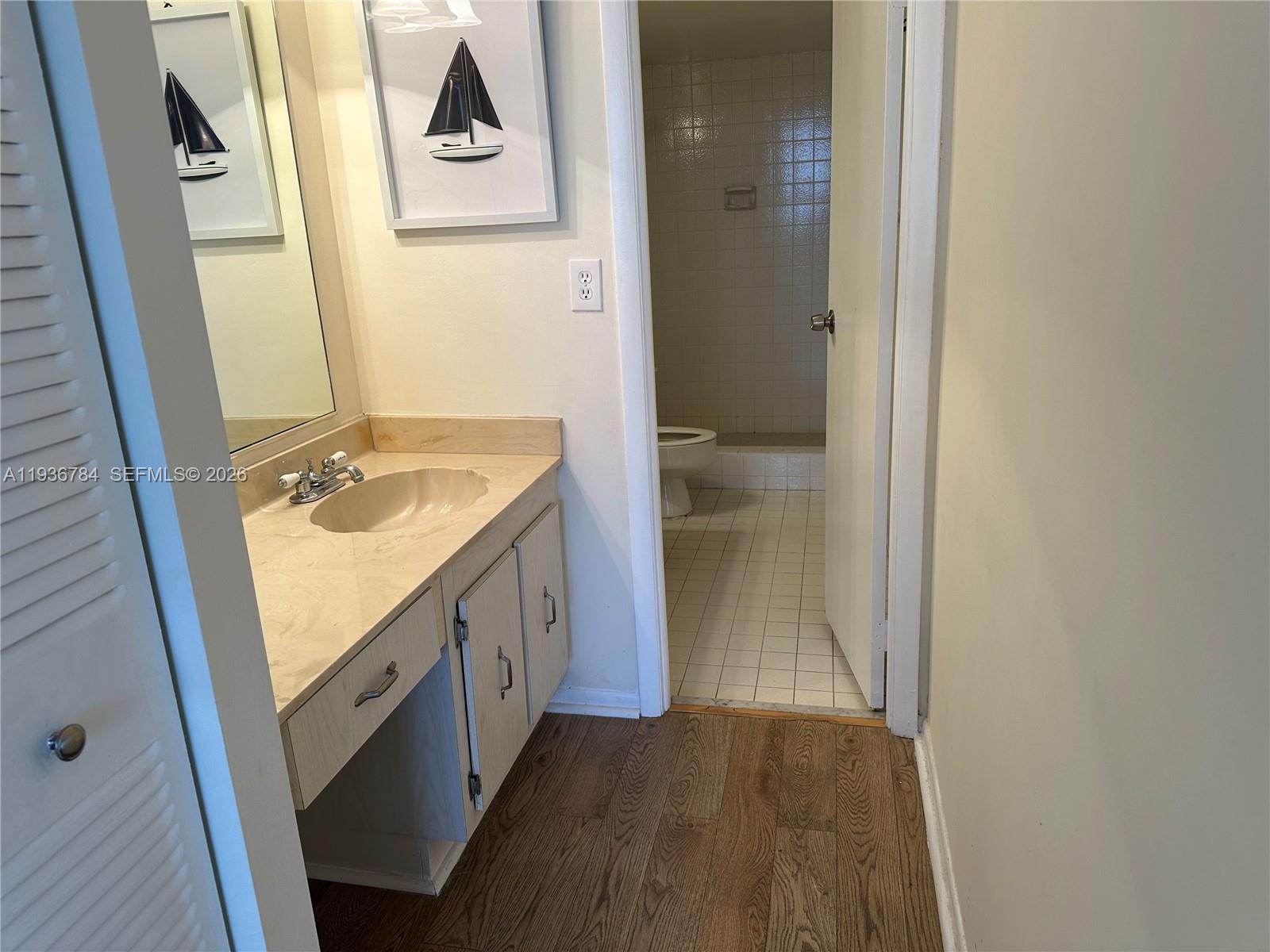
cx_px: 635
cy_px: 476
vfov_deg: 56.8
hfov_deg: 71.6
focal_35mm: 24
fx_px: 881
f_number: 1.78
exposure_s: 1/120
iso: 100
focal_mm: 6.86
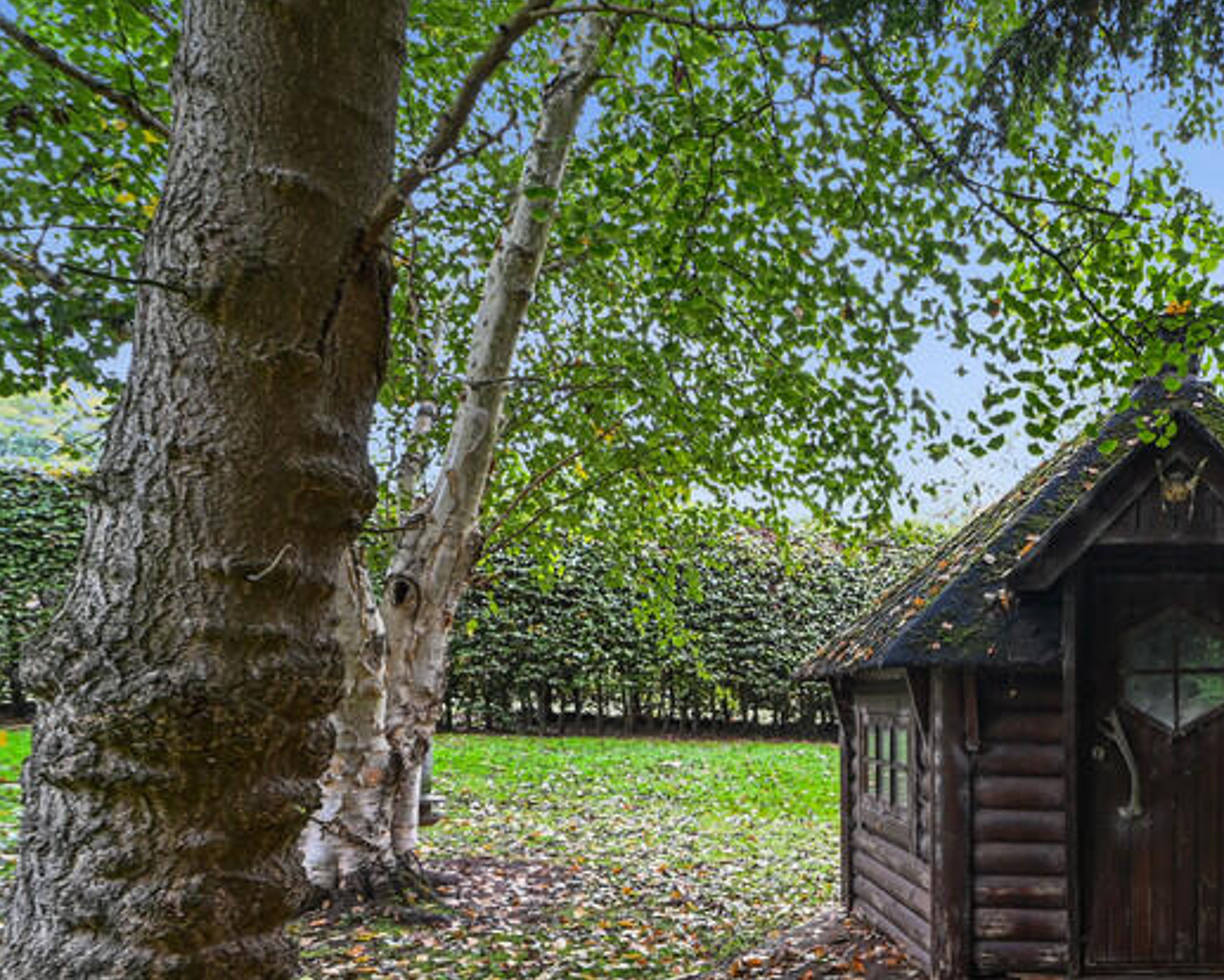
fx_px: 942
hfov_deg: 55.1
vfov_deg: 52.7
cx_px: 1153
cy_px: 728
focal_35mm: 26
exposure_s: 1/8
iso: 500
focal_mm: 14
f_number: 8
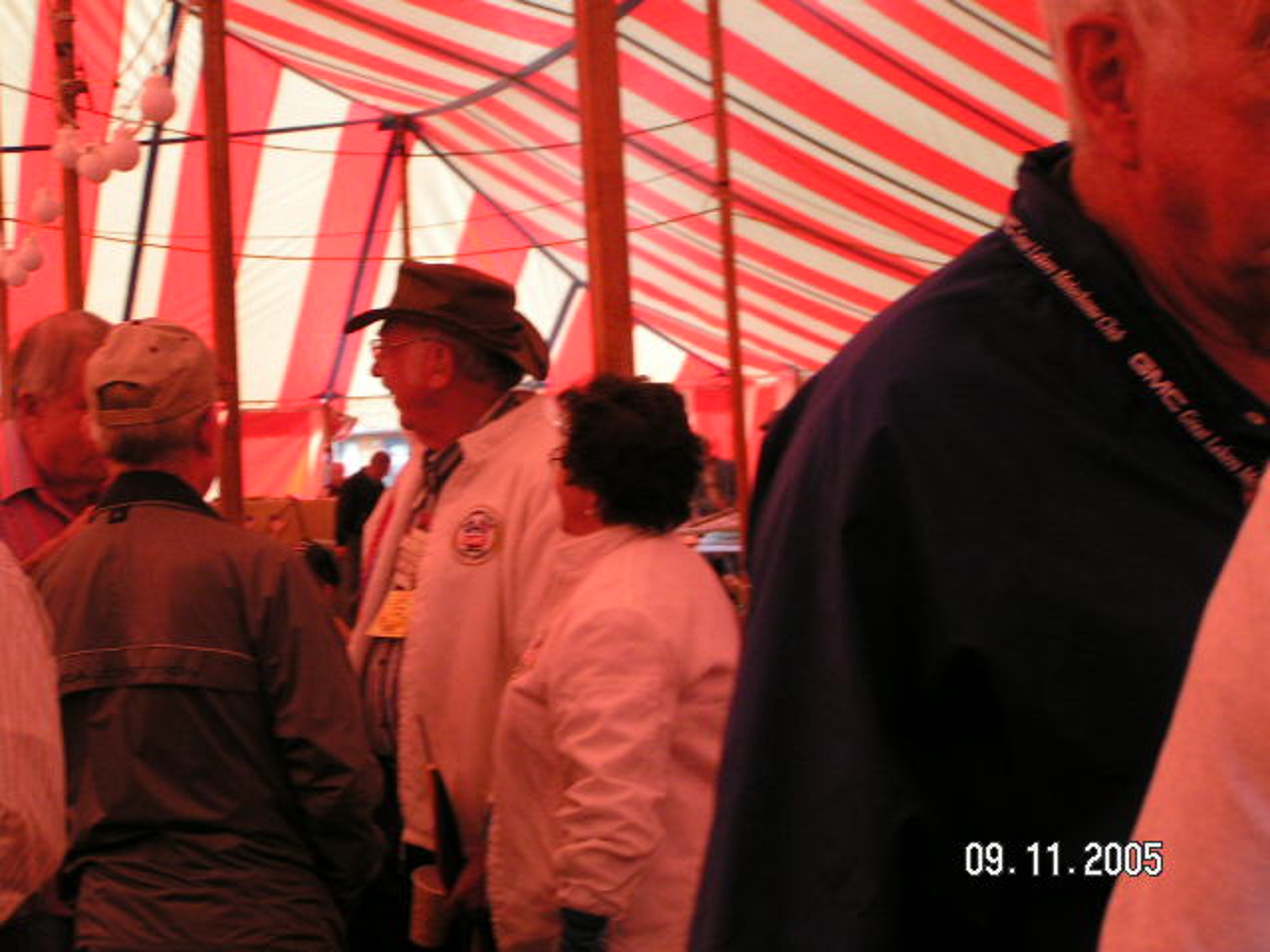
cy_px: 476
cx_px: 635
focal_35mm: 86
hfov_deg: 22.8
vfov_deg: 17.2
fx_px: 3155
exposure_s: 1/100
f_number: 3.2
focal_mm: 13.2
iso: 125
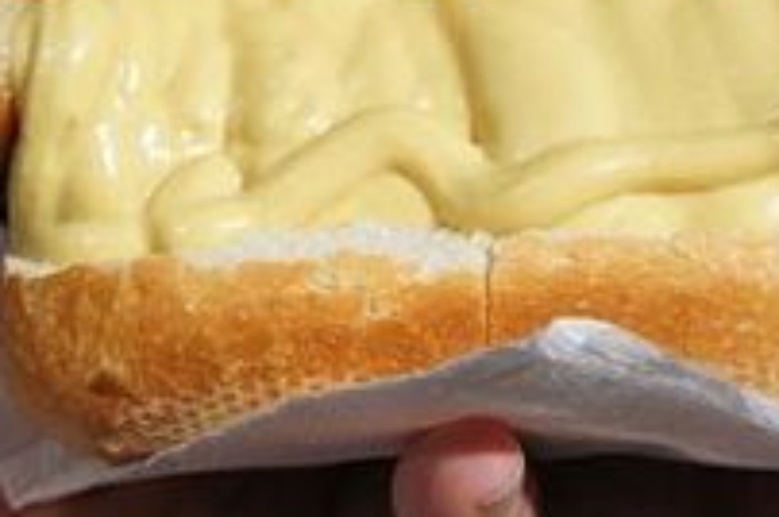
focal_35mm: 90
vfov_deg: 15.0
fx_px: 1947
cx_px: 494
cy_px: 95
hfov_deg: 22.6
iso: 200
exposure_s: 1/1000
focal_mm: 27
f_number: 8
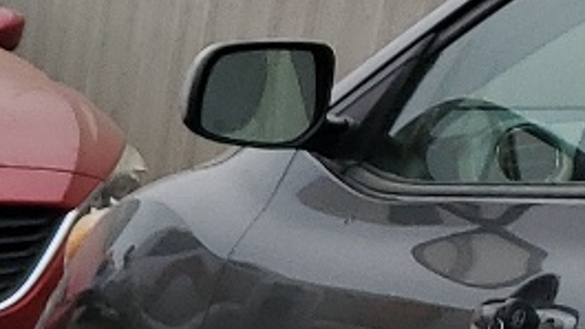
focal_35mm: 171
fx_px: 2652
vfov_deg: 6.7
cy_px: 802
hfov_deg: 10.0
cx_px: -1062
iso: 50
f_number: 1.5
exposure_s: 1/1000
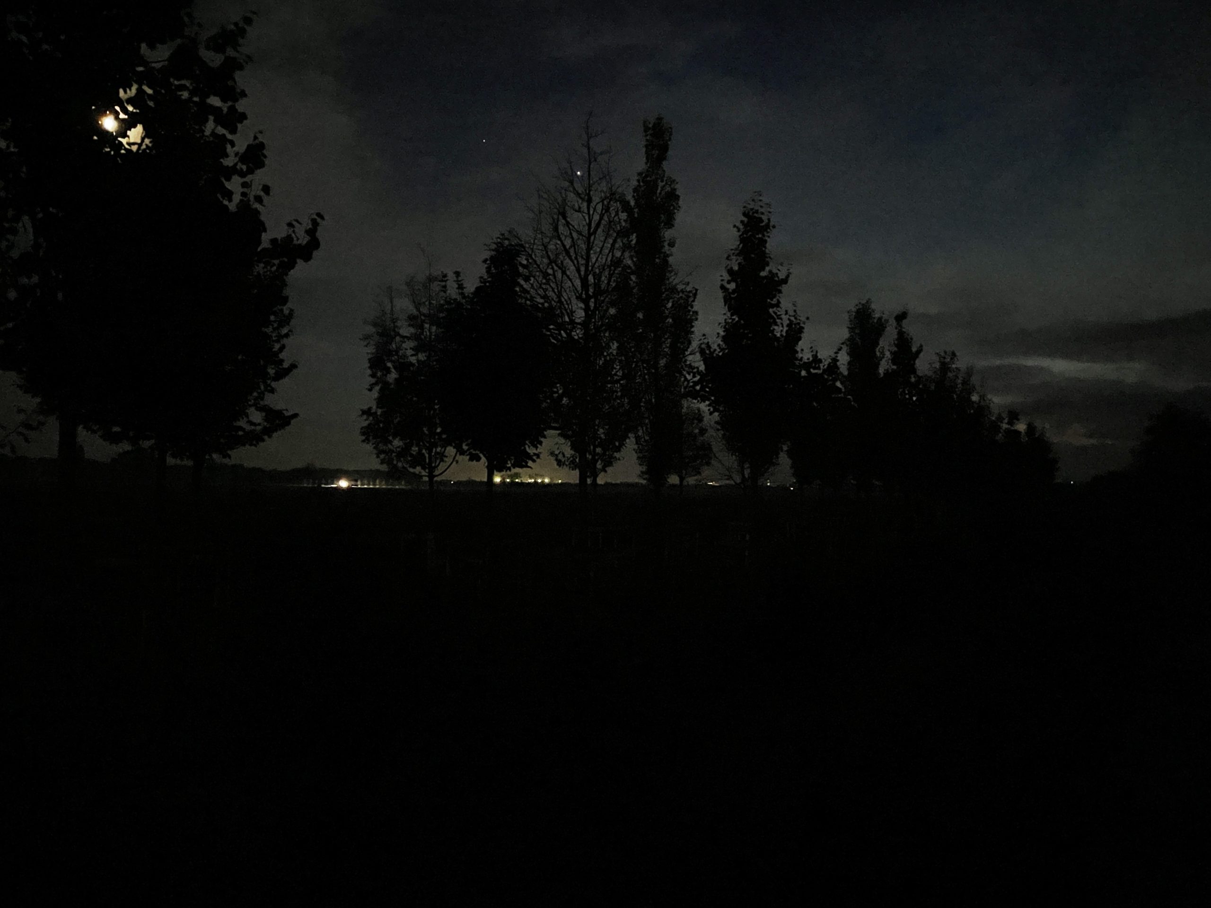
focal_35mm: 26
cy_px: 454
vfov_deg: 53.1
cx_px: 606
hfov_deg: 67.3
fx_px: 910
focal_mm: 4.2
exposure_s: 1/15
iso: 6400
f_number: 1.6
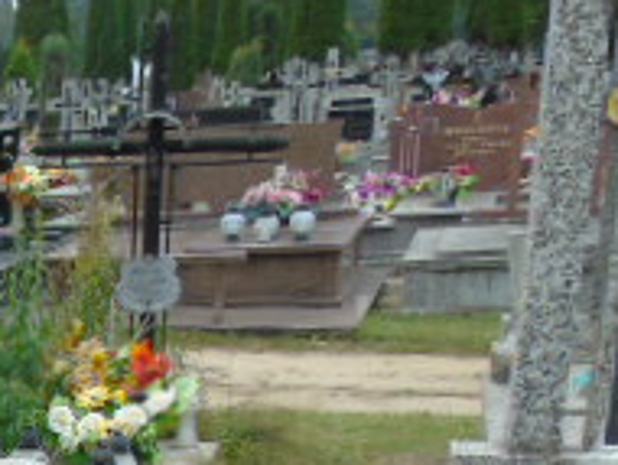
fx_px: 1502
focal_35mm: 84
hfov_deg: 19.3
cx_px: -387
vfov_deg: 16.3
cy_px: 663
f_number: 3.4
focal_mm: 4.4
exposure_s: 1/125
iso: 80
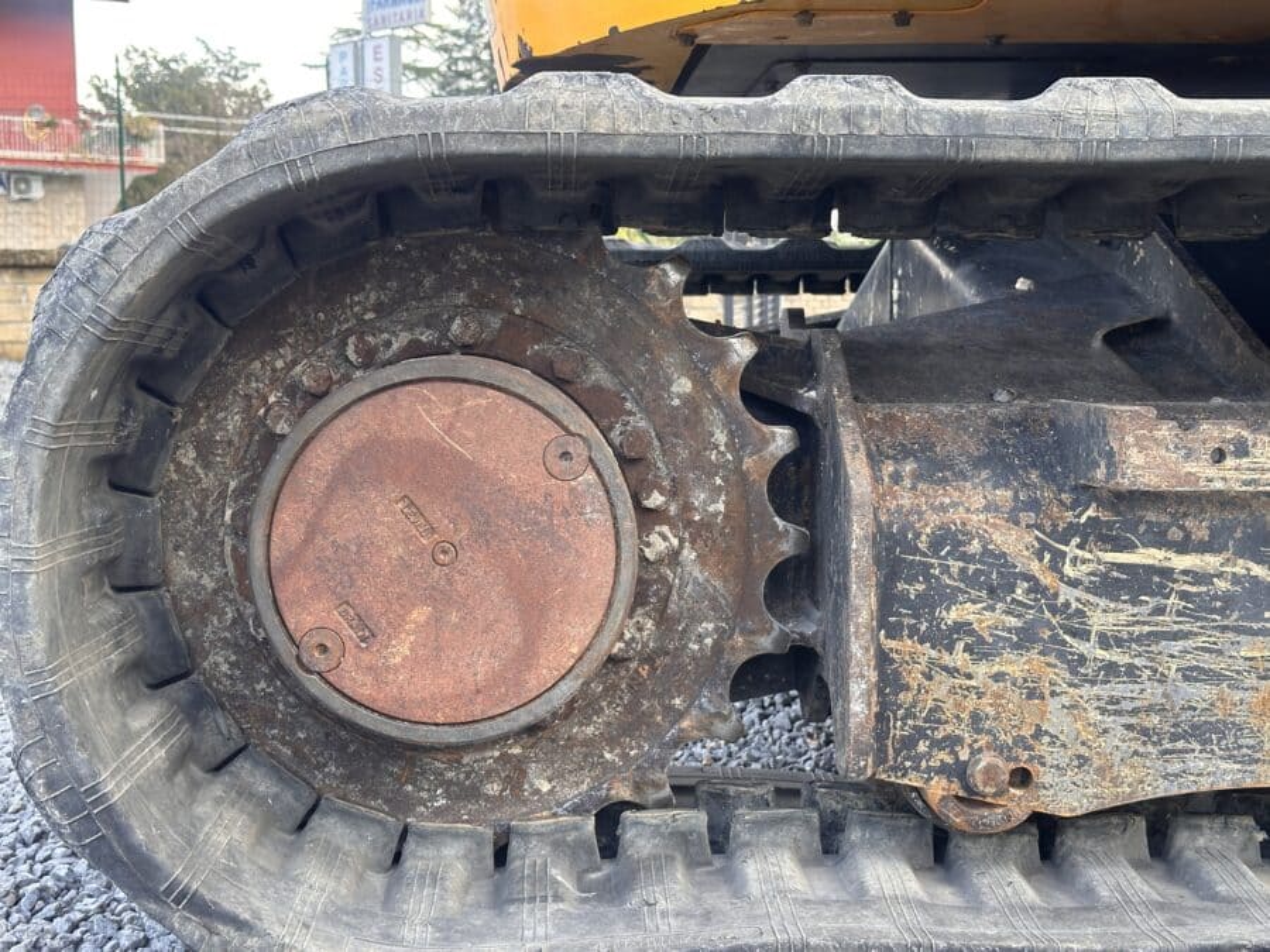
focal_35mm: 48
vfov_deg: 30.3
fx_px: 1761
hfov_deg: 39.7
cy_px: 476
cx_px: 635
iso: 80
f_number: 1.78
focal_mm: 6.86
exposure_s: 1/171
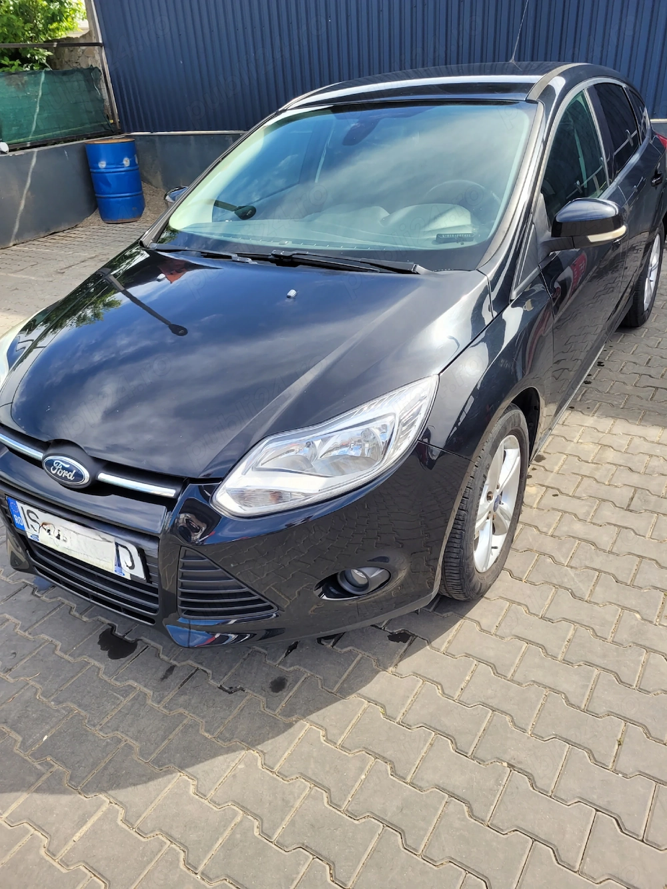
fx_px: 668
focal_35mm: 26
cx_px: 334
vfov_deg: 67.3
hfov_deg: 53.0
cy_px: 444
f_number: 1.8
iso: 40
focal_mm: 5.4
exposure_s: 1/625
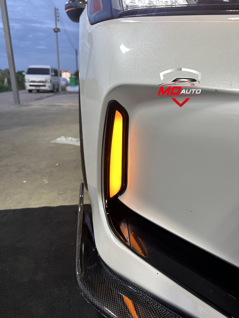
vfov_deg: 71.6
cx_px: 120
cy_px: 159
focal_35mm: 24
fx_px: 221
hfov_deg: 56.8
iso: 64
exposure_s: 1/100
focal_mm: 6.86
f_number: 1.78
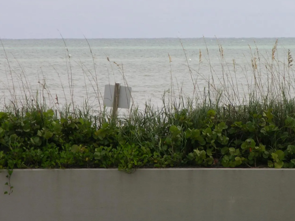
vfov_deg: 3.3
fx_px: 3869
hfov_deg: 4.4
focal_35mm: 454
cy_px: 61
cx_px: 189
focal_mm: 71.2
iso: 50
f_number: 5.3
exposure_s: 1/270
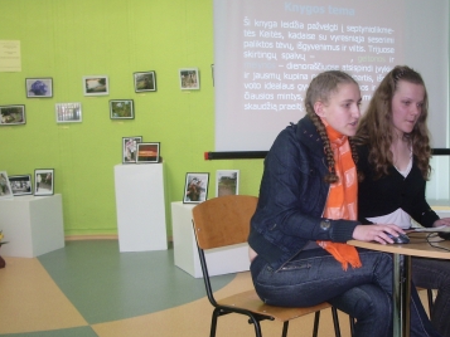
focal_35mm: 49
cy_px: 199
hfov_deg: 38.7
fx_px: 637
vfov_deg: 29.6
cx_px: 268
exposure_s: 1/80
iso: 80
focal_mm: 5.8
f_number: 2.6
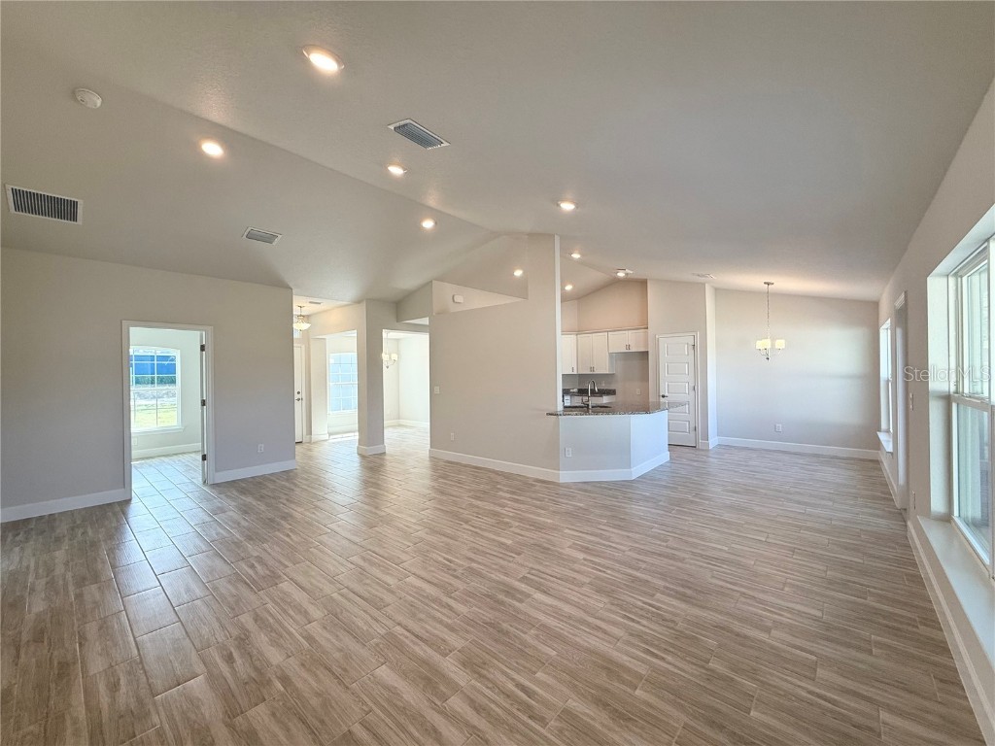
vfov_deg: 85.7
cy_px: 373
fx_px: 402
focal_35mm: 14
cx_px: 498
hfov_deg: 102.1
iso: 80
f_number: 2.2
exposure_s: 1/120
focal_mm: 2.22
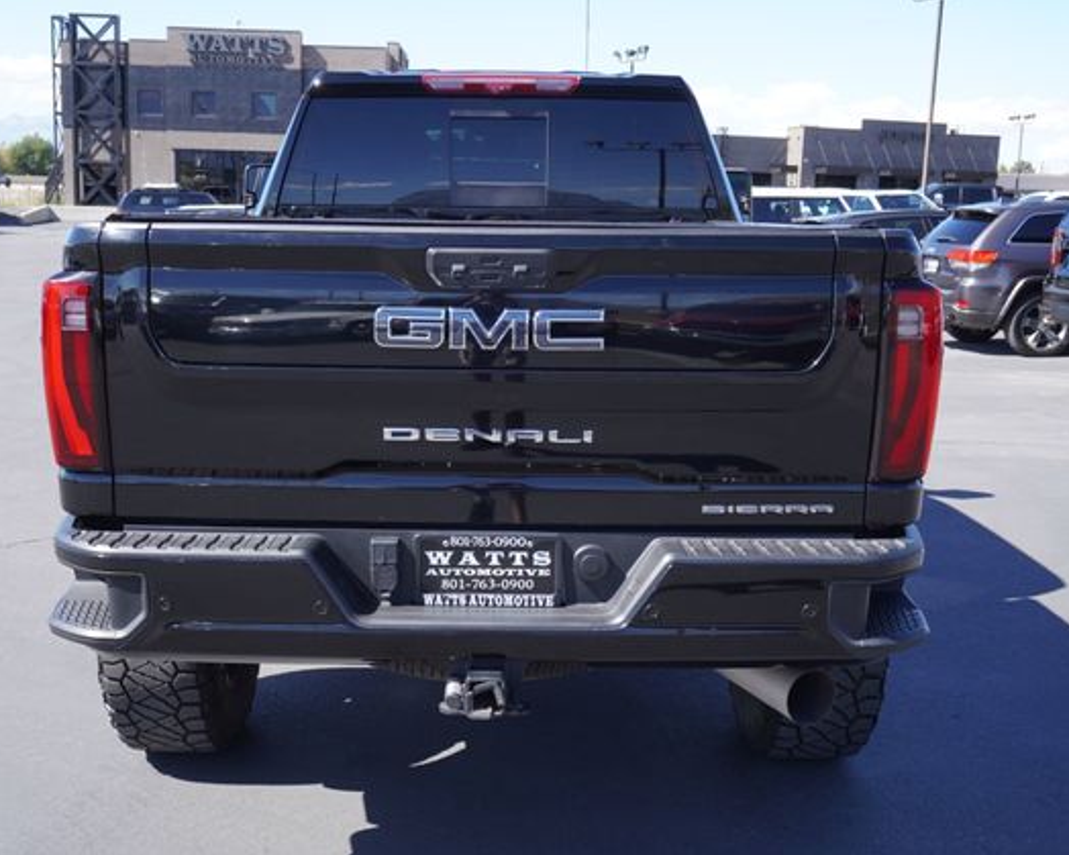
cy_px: 431
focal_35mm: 40
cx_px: 490
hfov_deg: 46.2
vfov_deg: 37.7
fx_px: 1252
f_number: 6.3
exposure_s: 1/125
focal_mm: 23
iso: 100
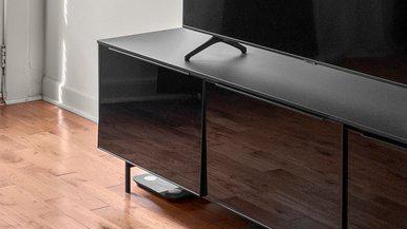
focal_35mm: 89
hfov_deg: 23.5
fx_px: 960
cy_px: -158
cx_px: 66
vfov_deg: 12.6
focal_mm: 16
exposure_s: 1/8
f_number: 8
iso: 400
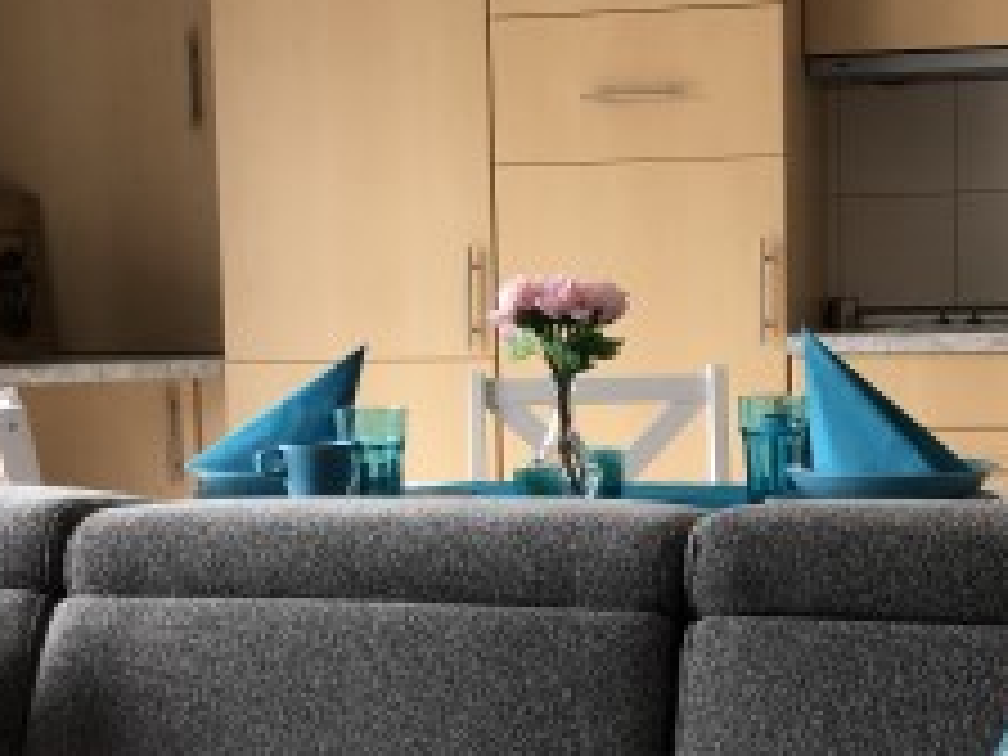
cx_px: 598
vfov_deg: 19.6
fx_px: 2184
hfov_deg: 25.9
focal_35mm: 75
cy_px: 477
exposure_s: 1/33
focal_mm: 4
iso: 40
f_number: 1.8
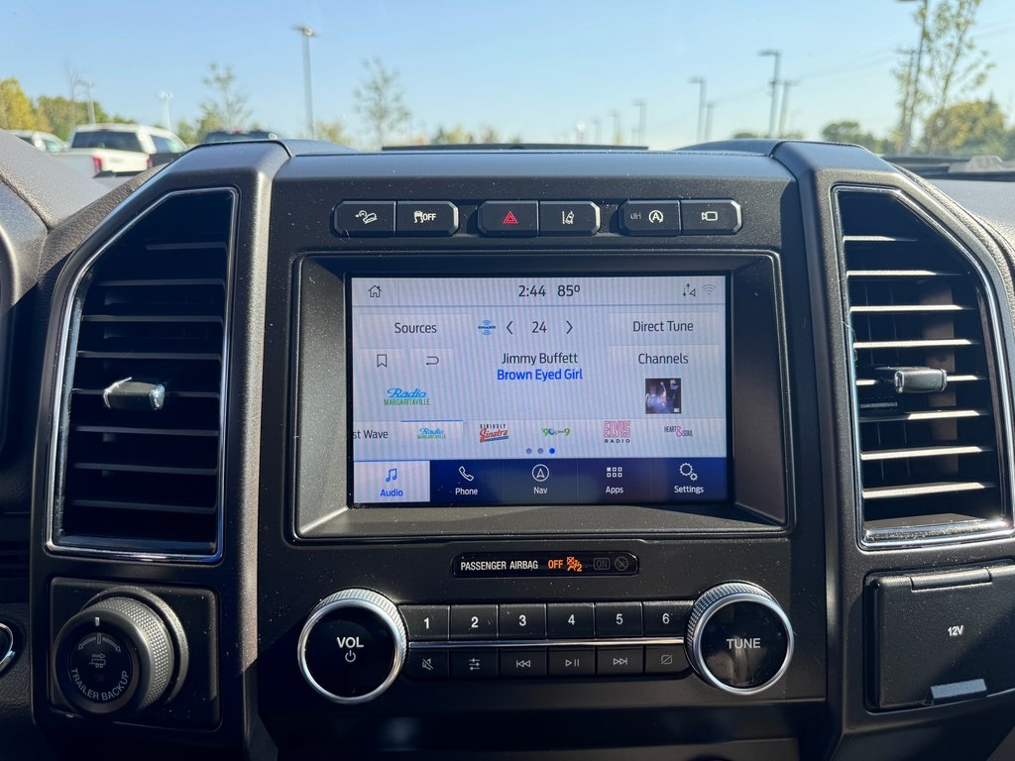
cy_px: 380
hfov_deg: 71.6
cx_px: 508
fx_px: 704
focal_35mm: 24
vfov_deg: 56.8
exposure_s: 1/567
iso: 80
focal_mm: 6.76
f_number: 1.78
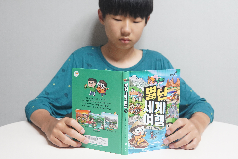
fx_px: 297
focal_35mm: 45
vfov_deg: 29.9
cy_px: 80
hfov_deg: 43.6
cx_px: 119
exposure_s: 1/50
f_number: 5
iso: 1000
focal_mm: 30
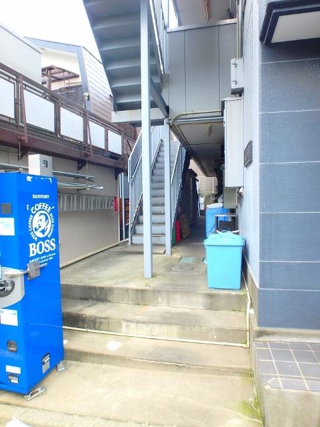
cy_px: 214
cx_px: 160
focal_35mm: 21
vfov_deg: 79.0
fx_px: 259
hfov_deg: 63.4
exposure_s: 1/100
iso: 125
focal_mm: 3.7
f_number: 3.5
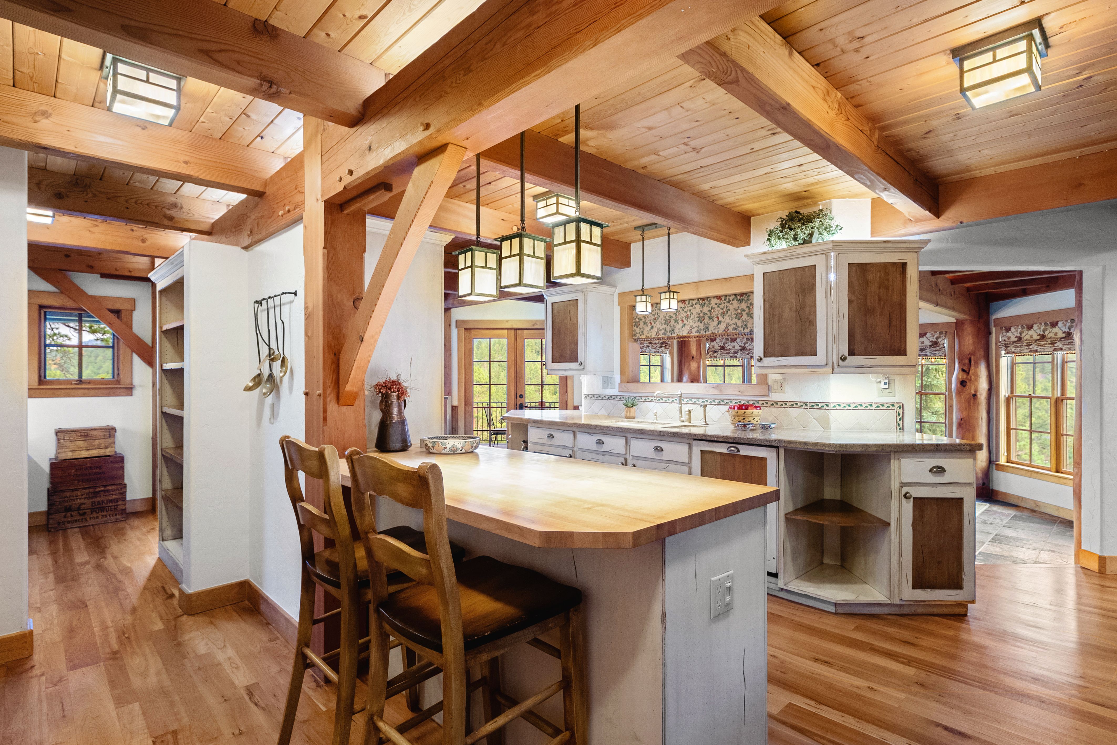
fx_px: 558
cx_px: 558
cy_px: 372
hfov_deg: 90.0
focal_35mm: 18
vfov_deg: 67.4
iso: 800
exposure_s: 1/30
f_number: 8
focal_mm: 18
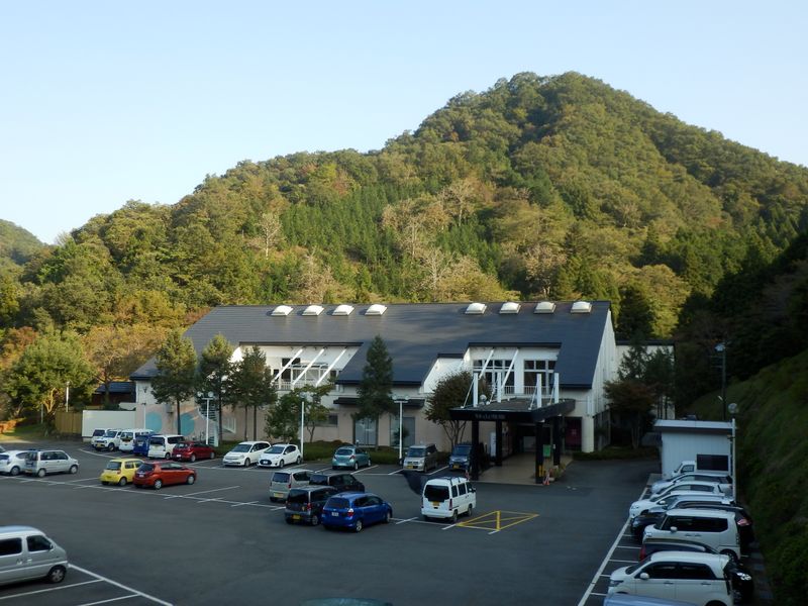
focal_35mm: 42
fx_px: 980
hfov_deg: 44.8
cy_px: 303
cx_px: 404
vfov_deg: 34.3
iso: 80
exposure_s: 1/200
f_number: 4
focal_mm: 7.4
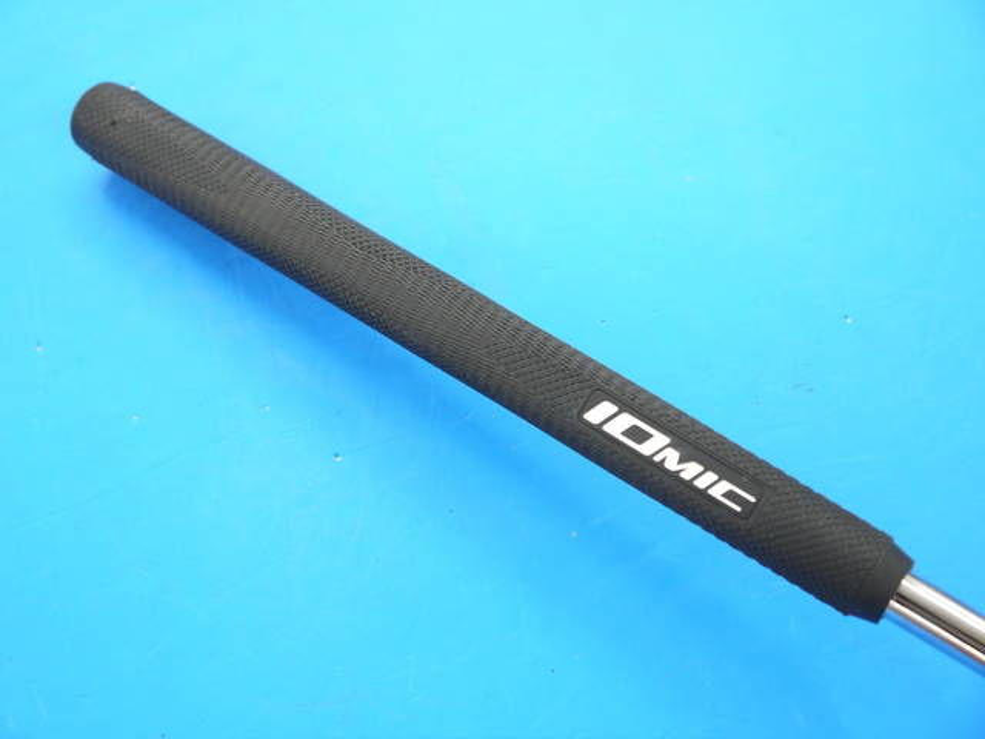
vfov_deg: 31.5
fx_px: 1309
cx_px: 492
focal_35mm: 46
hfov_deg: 41.2
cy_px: 370
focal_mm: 23
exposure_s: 1/125
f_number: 4.4
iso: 800
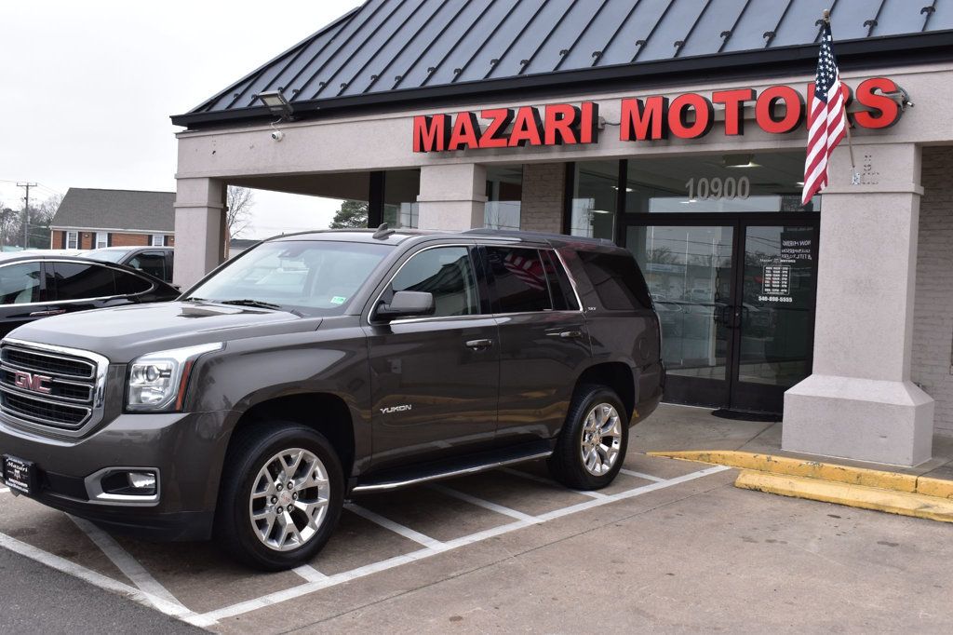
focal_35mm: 39
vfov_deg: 34.2
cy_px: 318
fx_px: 1032
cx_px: 476
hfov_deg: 49.6
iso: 400
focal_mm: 26
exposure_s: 1/200
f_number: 10
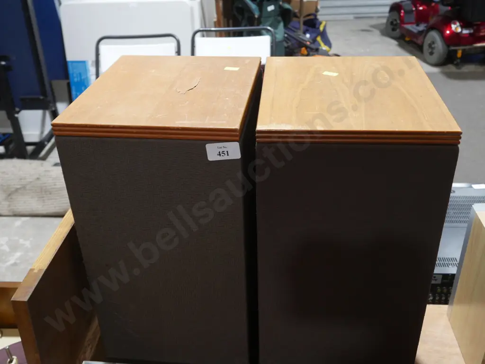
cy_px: 182
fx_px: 532
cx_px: 242
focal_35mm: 38
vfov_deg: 37.7
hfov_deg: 49.0
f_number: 5.6
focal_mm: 19
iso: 800
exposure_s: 1/60
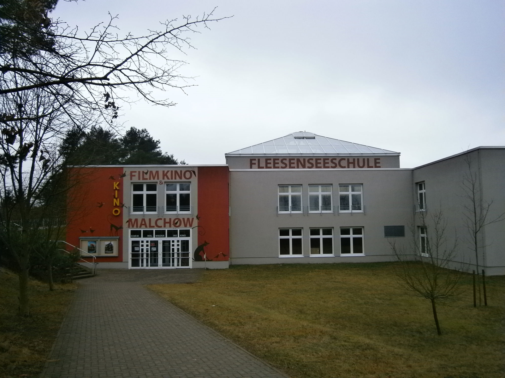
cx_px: 252
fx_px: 452
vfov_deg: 45.4
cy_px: 189
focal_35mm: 31
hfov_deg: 58.4
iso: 80
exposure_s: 1/160
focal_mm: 5.5
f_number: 2.9
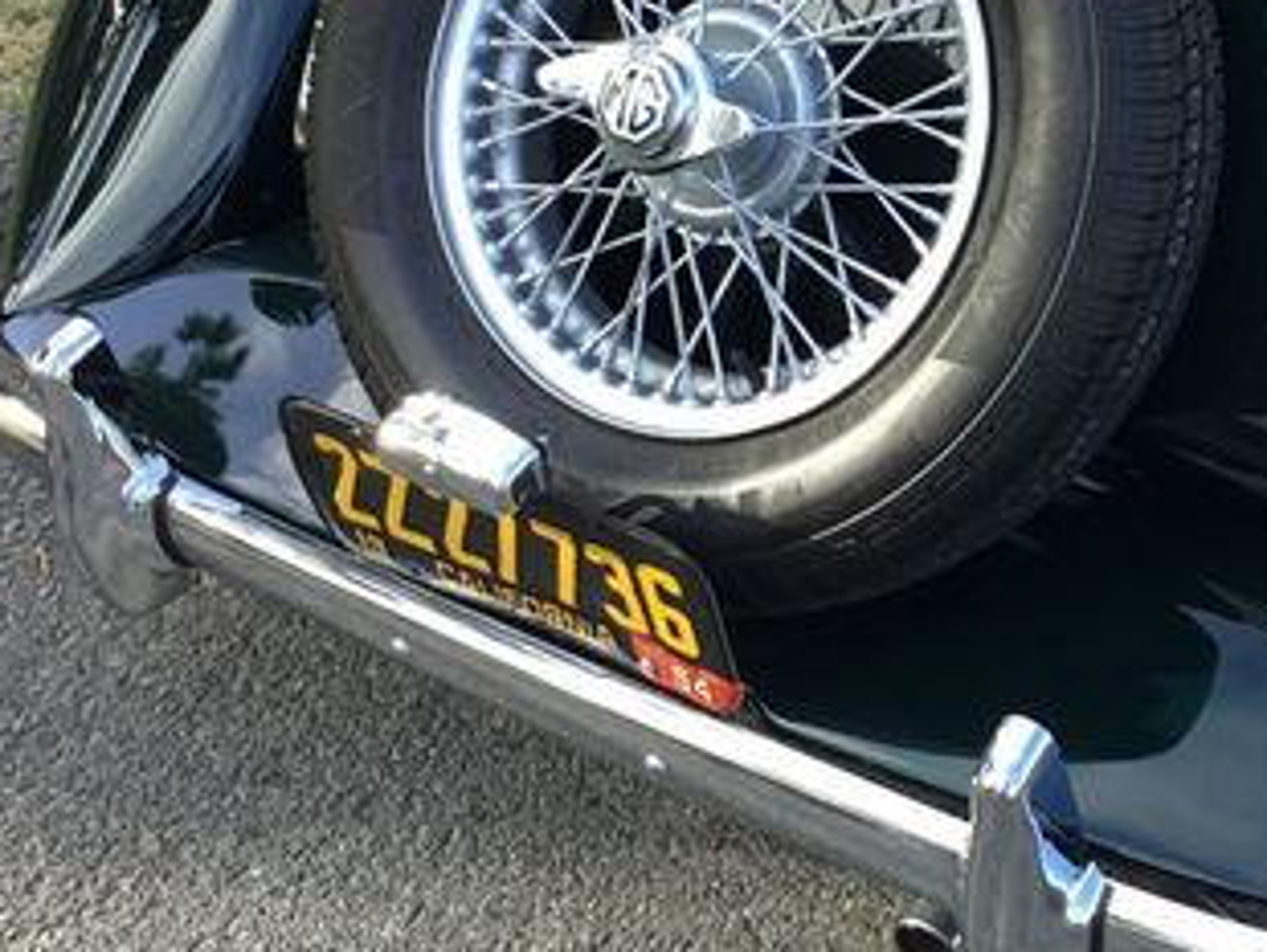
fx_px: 2344
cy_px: 208
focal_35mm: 64
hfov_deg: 29.5
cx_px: 1034
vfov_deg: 22.7
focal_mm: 3.3
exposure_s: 1/120
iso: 25
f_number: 2.4
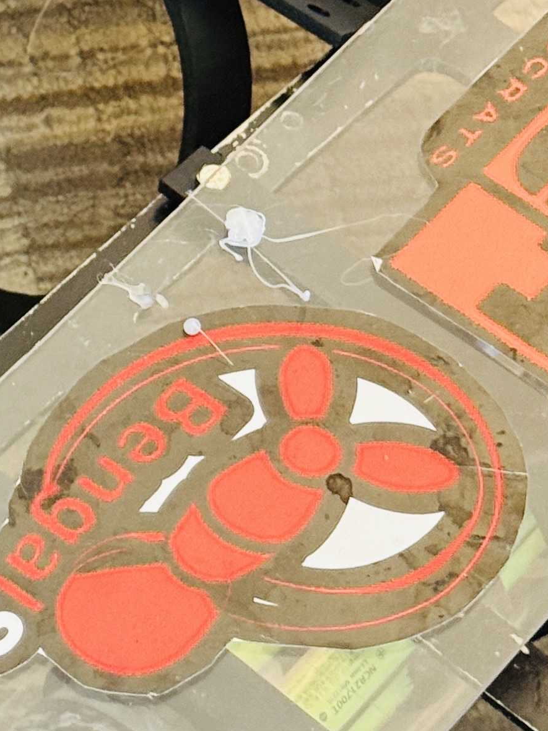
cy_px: 148
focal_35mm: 164
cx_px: -254
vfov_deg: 12.0
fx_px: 3462
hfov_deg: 8.8
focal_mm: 6.76
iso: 250
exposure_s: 1/40
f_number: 1.78
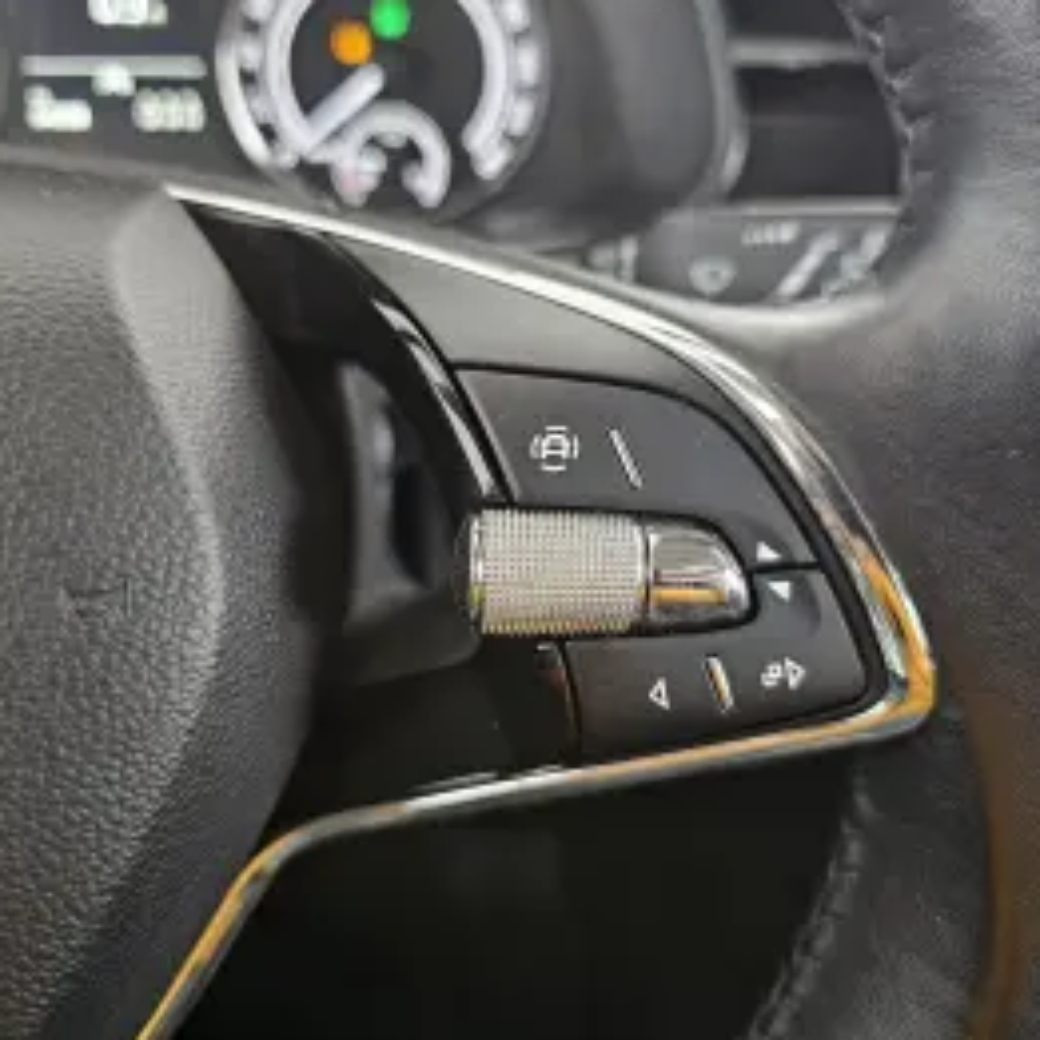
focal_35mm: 28
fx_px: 952
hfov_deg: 57.3
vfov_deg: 57.3
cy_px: 506
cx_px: 550
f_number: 1.7
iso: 640
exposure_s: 1/28.6
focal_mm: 6.3
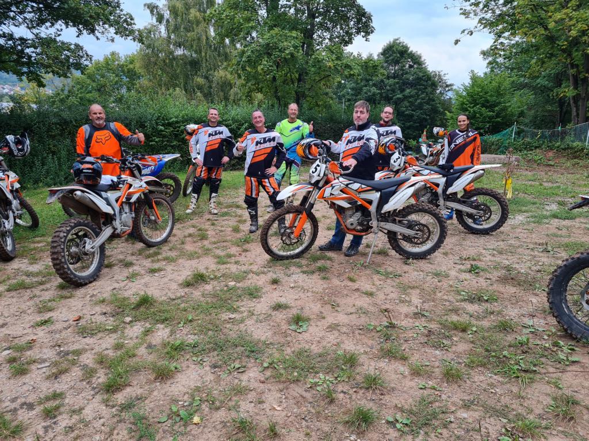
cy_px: 220
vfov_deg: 53.1
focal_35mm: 26
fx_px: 442
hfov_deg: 67.3
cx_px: 294
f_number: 1.8
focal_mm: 5.4
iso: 64
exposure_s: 1/100
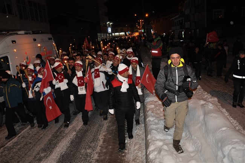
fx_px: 184
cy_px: 82
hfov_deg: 67.4
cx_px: 122
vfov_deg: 47.8
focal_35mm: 27
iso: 800
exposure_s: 1/60
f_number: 3.5
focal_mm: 18
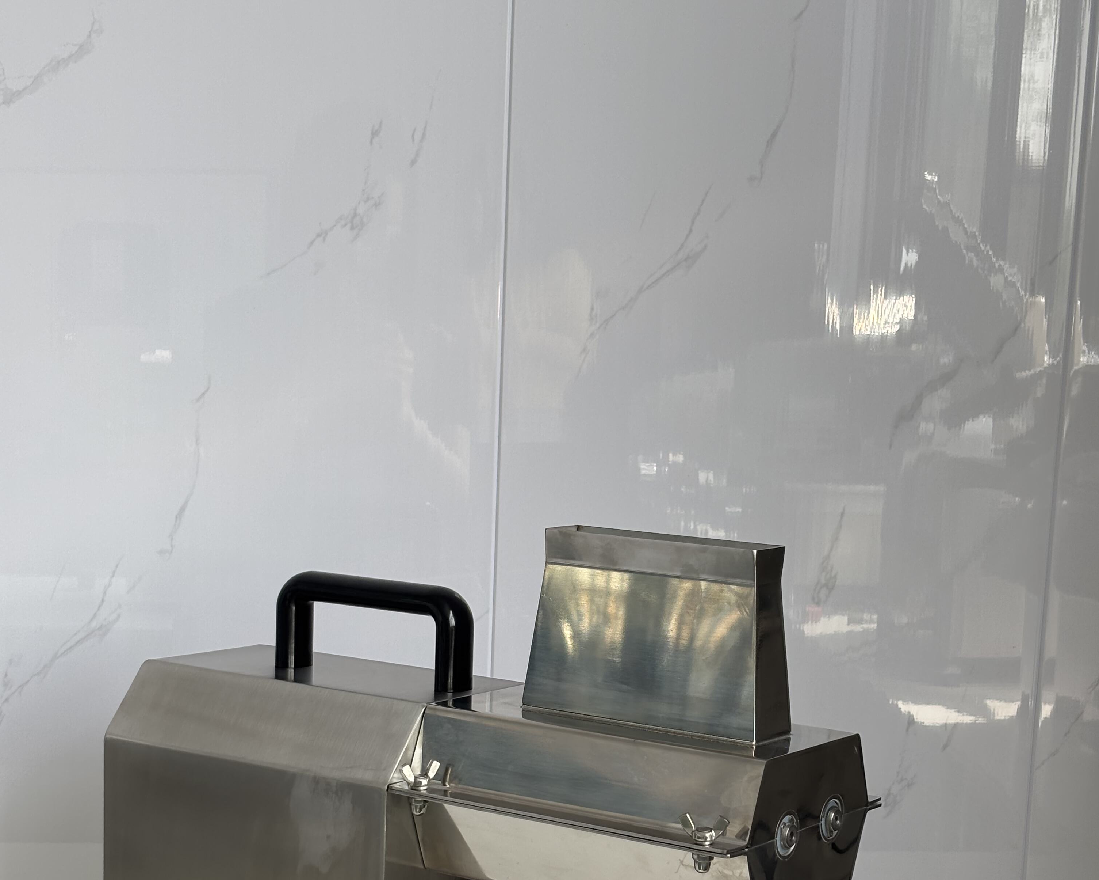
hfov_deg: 27.9
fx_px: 2212
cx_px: 551
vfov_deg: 22.2
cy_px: 690
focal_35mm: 68
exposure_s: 1/349
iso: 32
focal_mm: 5.96
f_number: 1.6
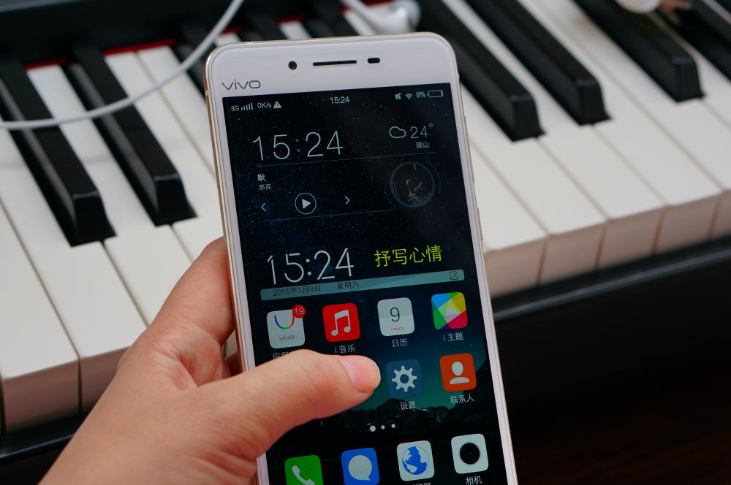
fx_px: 1521
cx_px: 366
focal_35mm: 75
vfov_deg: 18.1
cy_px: 242
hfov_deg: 27.0
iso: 200
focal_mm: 50
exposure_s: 1/200
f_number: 6.3
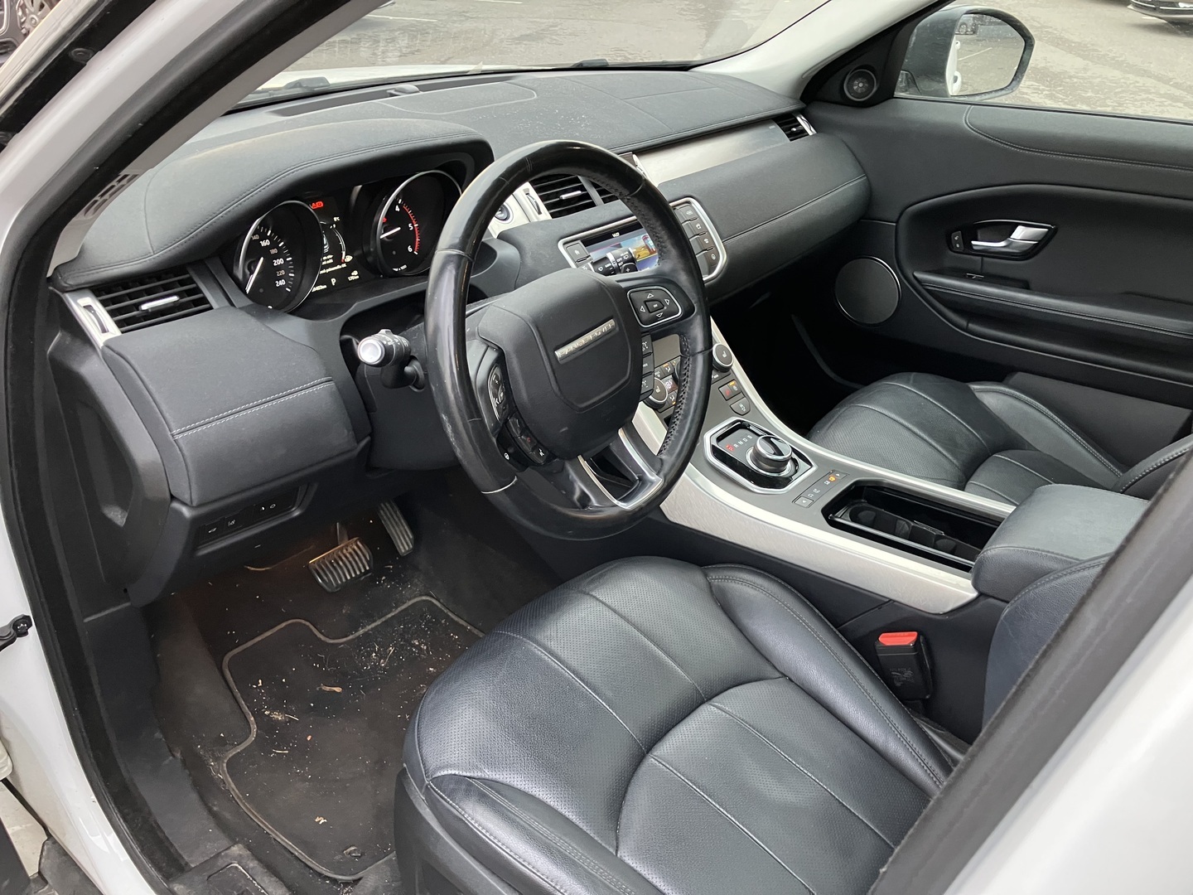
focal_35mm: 28
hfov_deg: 63.4
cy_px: 448
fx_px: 965
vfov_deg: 49.7
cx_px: 596
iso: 250
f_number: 1.8
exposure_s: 1/60
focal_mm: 3.99
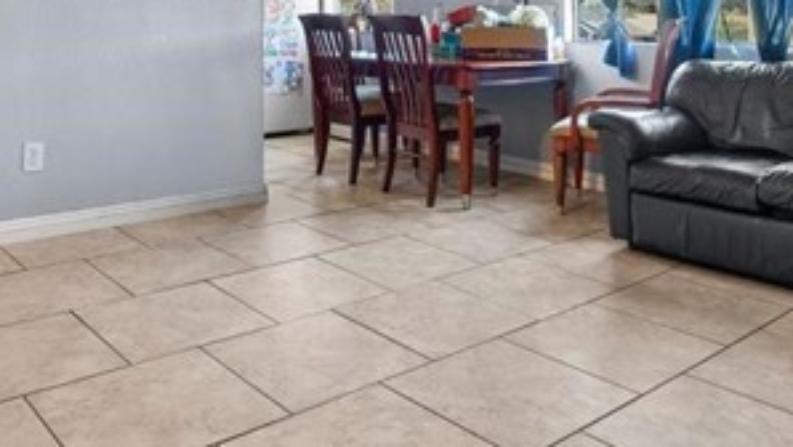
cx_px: 354
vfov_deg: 31.3
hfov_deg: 55.1
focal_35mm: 36
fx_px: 757
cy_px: 39
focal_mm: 16
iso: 400
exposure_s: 1.6
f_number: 8
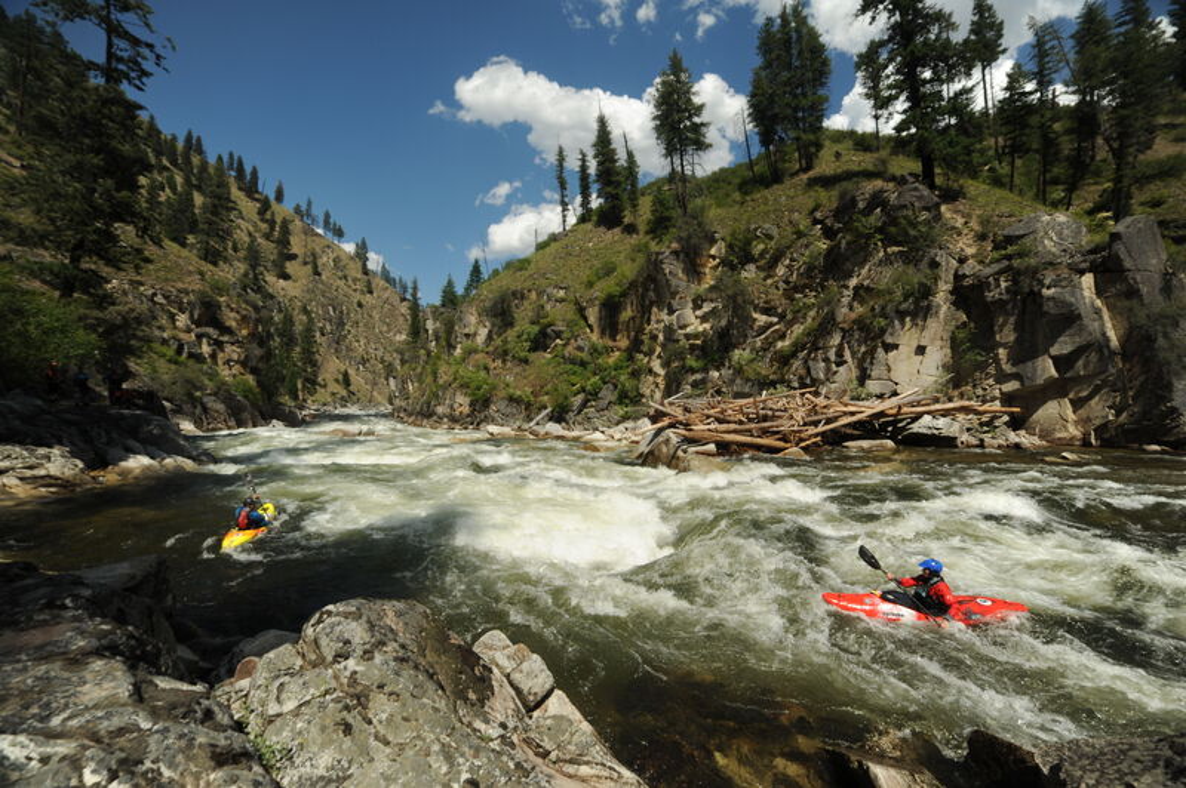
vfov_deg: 81.1
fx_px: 461
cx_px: 593
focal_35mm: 14
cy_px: 394
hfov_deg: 104.3
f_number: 8
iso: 200
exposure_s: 1/1000
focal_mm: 14
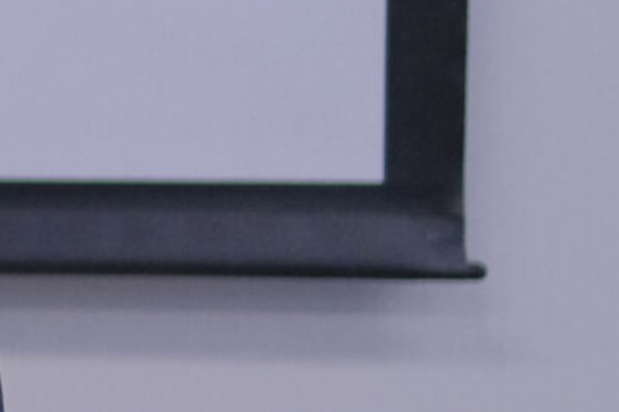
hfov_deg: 6.4
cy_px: -60
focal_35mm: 291
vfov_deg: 4.7
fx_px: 5003
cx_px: -1304
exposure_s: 1/480
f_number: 1.4
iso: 400
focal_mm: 30
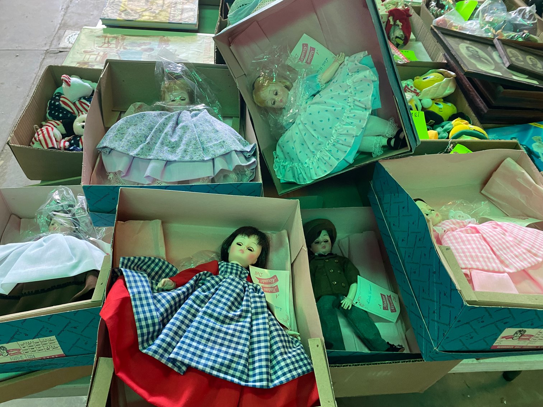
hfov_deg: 67.3
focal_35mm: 26
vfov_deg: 53.1
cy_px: 204
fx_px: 408
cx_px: 272
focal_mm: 4.25
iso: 200
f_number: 1.8
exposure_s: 1/60
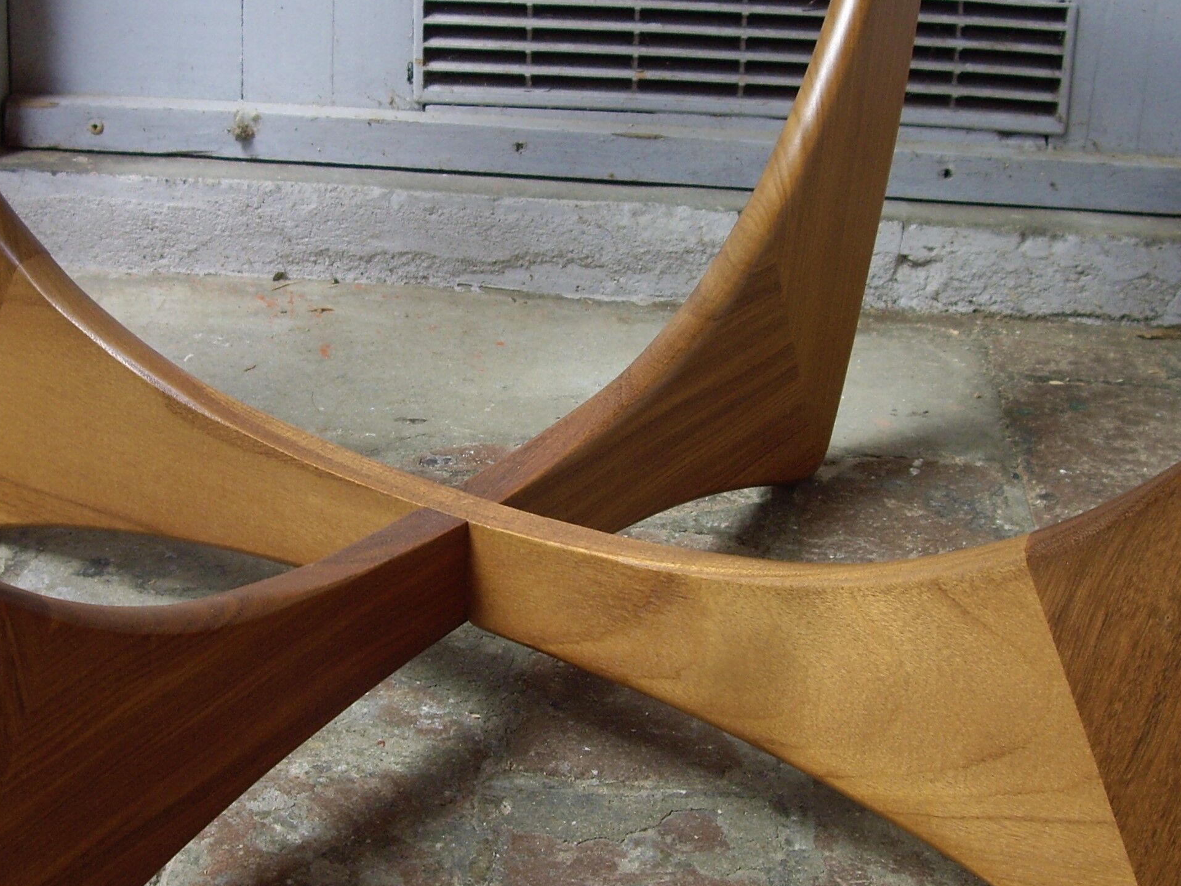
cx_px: 506
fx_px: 2082
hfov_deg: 31.6
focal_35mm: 61
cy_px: 469
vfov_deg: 24.0
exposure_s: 1/60
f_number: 2.8
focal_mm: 7.9
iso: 100
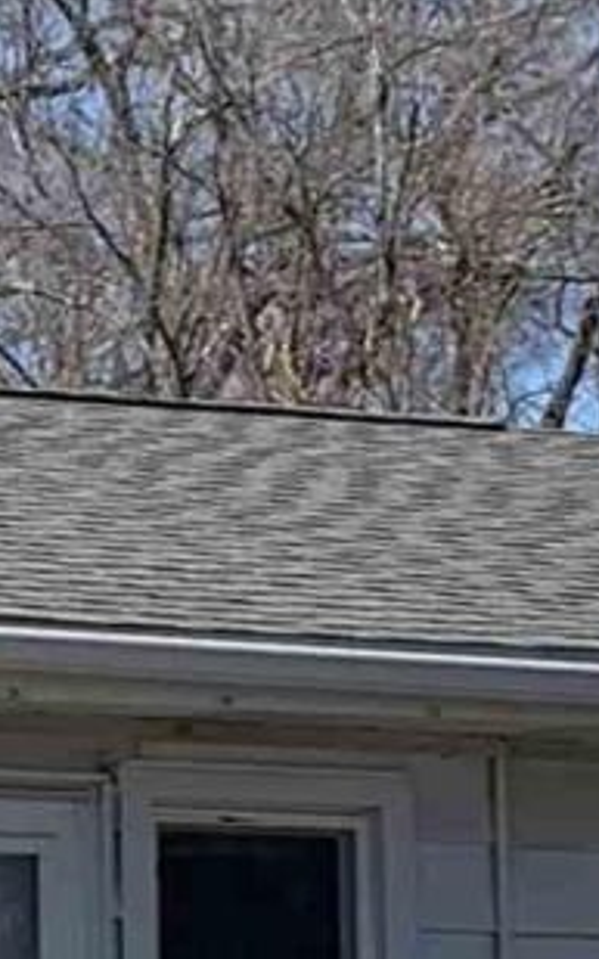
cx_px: -801
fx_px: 5958
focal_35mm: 228
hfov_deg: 5.6
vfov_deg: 9.2
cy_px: 717
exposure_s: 1/2364
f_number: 1.8
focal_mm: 4.25
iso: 25
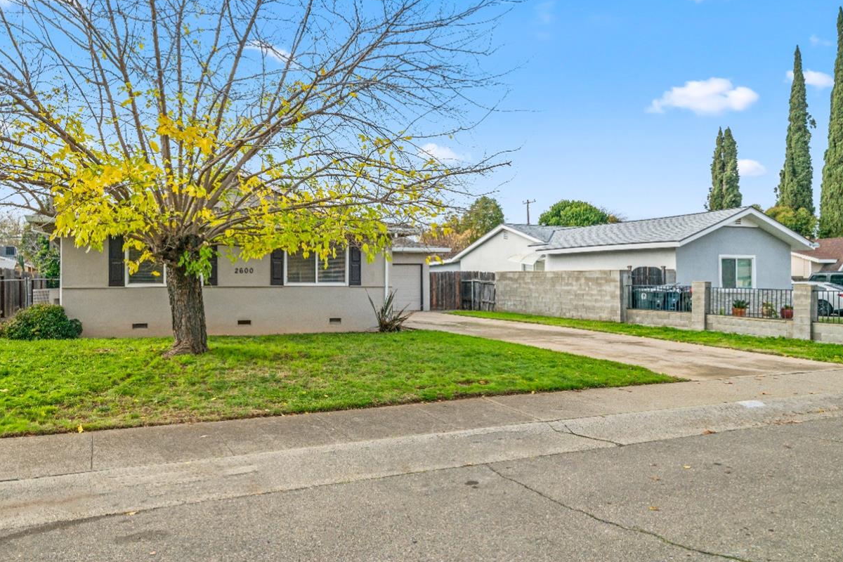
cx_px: 334
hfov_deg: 70.7
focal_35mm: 25
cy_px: 273
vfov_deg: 51.3
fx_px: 585
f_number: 9
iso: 100
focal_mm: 20
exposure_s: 1/200
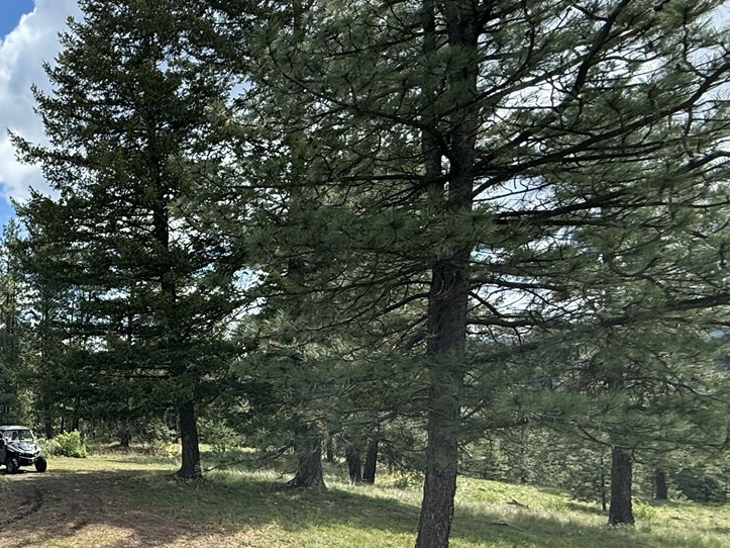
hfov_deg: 46.8
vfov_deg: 44.1
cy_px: 405
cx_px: -27
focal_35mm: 31
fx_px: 654
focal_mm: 2.22
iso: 64
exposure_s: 1/1259
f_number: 2.2
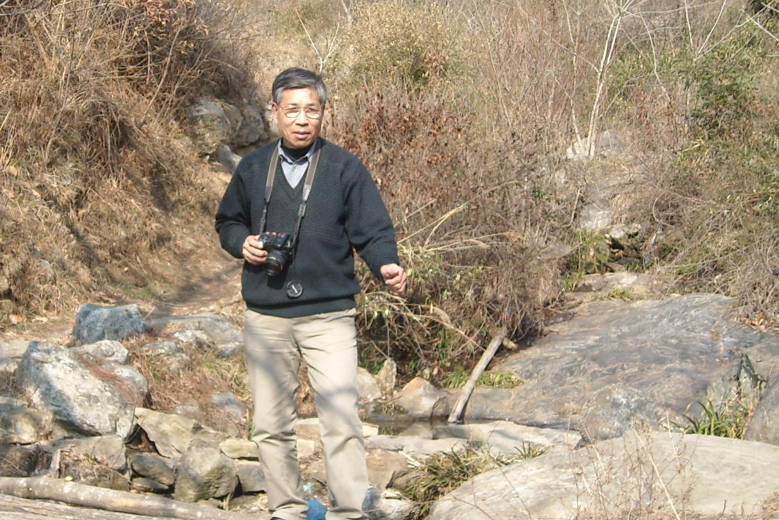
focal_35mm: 70
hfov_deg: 28.6
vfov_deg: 19.5
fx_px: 1515
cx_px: 249
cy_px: 281
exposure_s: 1/478
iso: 64
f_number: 2.8
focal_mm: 5.7
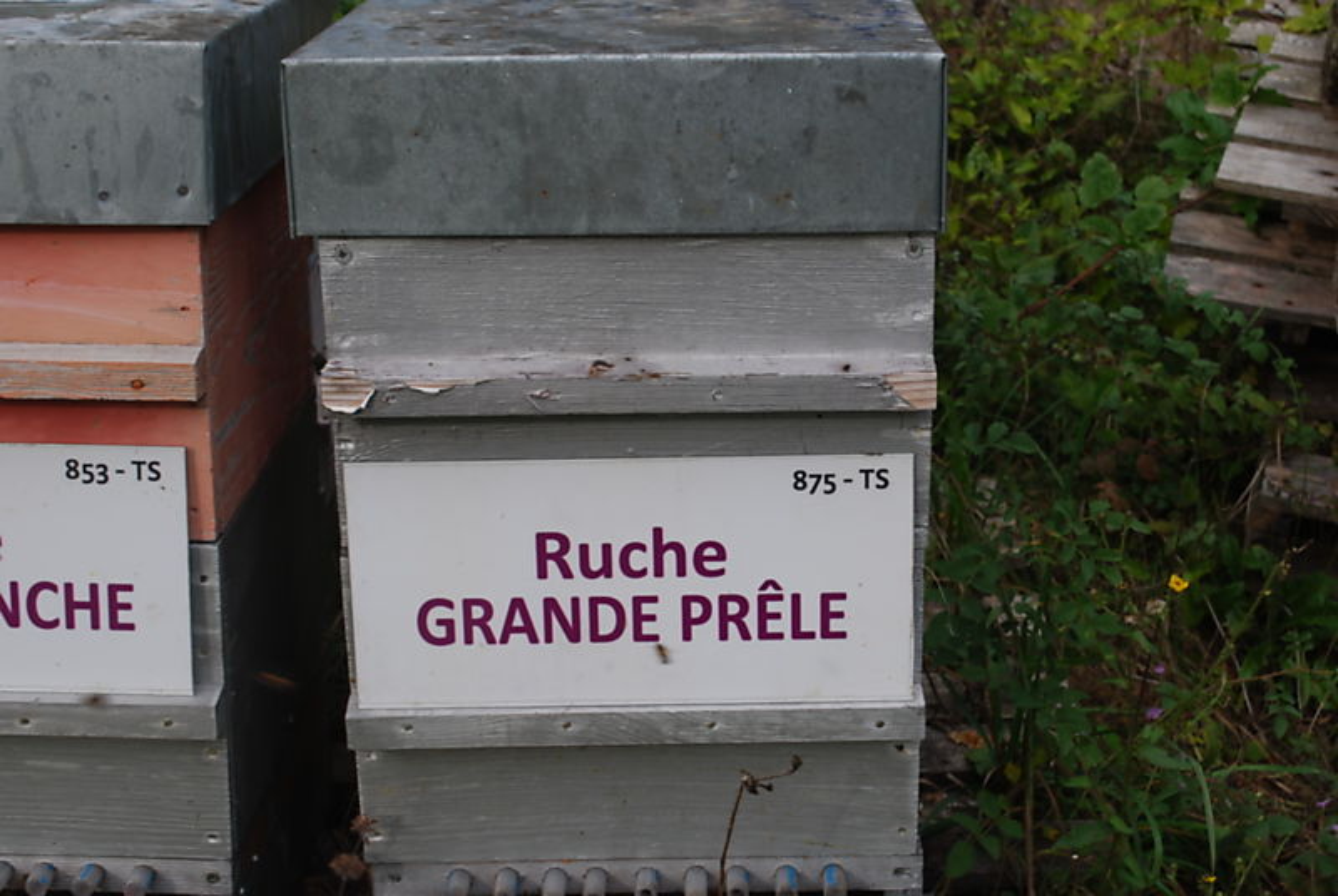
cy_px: 448
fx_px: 2010
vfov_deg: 25.1
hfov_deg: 36.8
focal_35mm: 54
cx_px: 669
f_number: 8
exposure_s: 1/60
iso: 100
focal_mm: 36
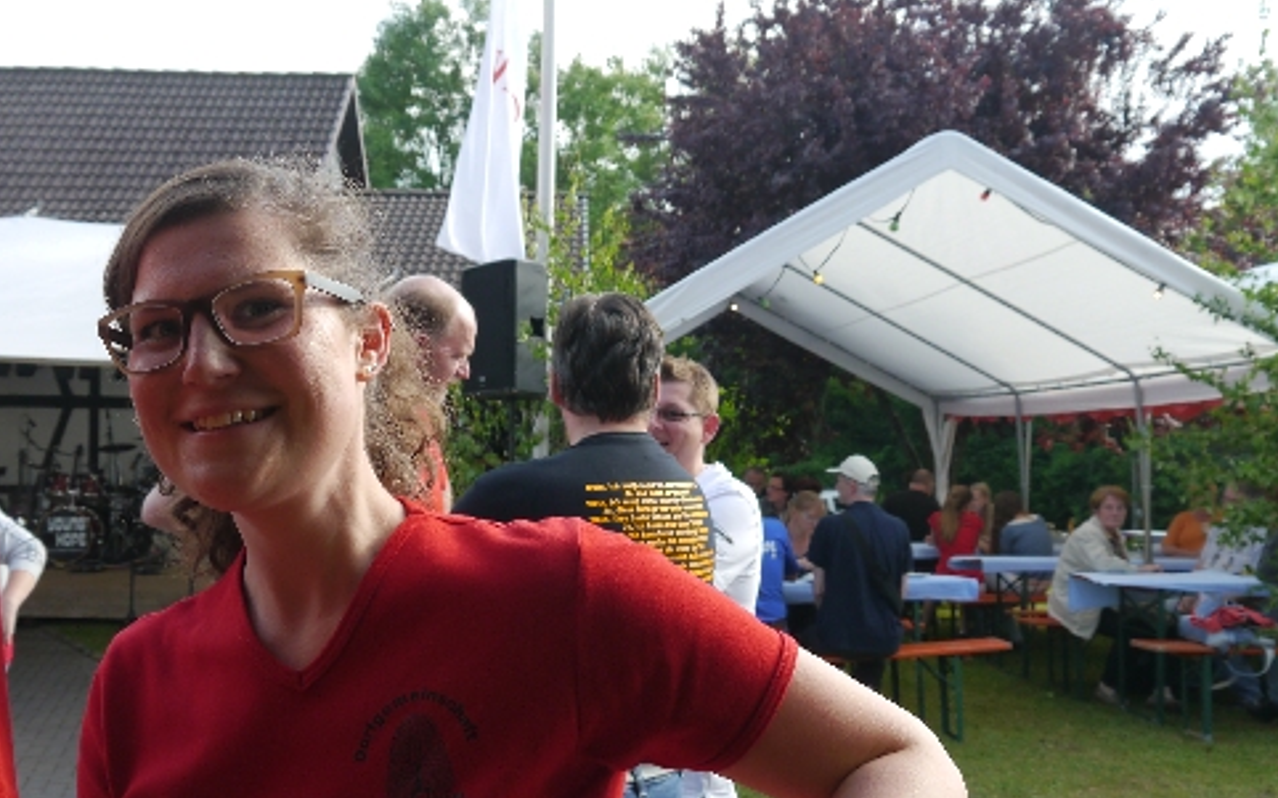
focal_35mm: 37
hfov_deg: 52.6
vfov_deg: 34.4
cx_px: 544
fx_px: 1288
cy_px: 378
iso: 160
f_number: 5
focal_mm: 14
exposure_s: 1/160
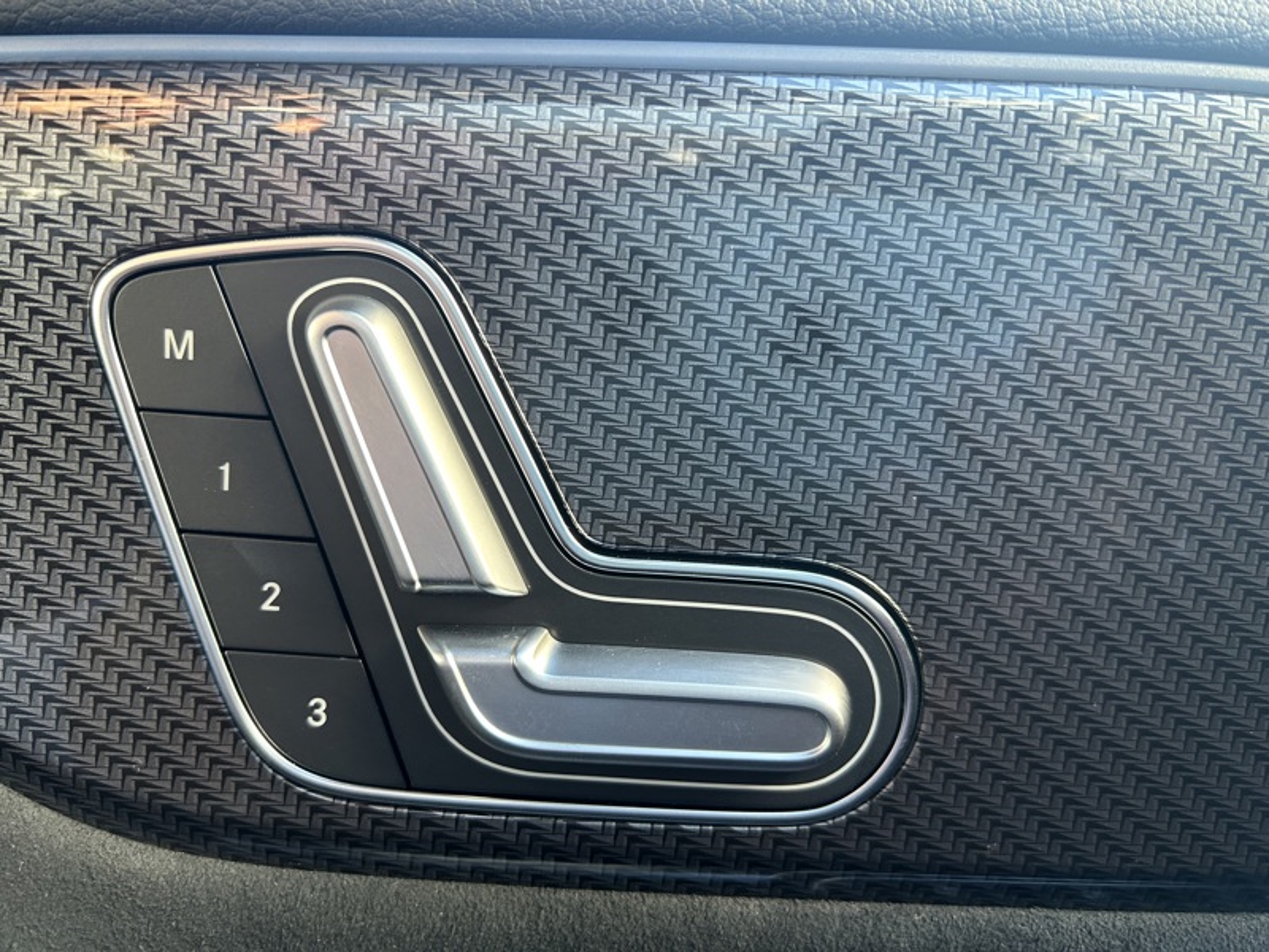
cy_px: 476
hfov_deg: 67.3
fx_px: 953
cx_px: 634
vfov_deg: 53.1
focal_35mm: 26
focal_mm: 5.7
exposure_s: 1/115
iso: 125
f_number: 1.5
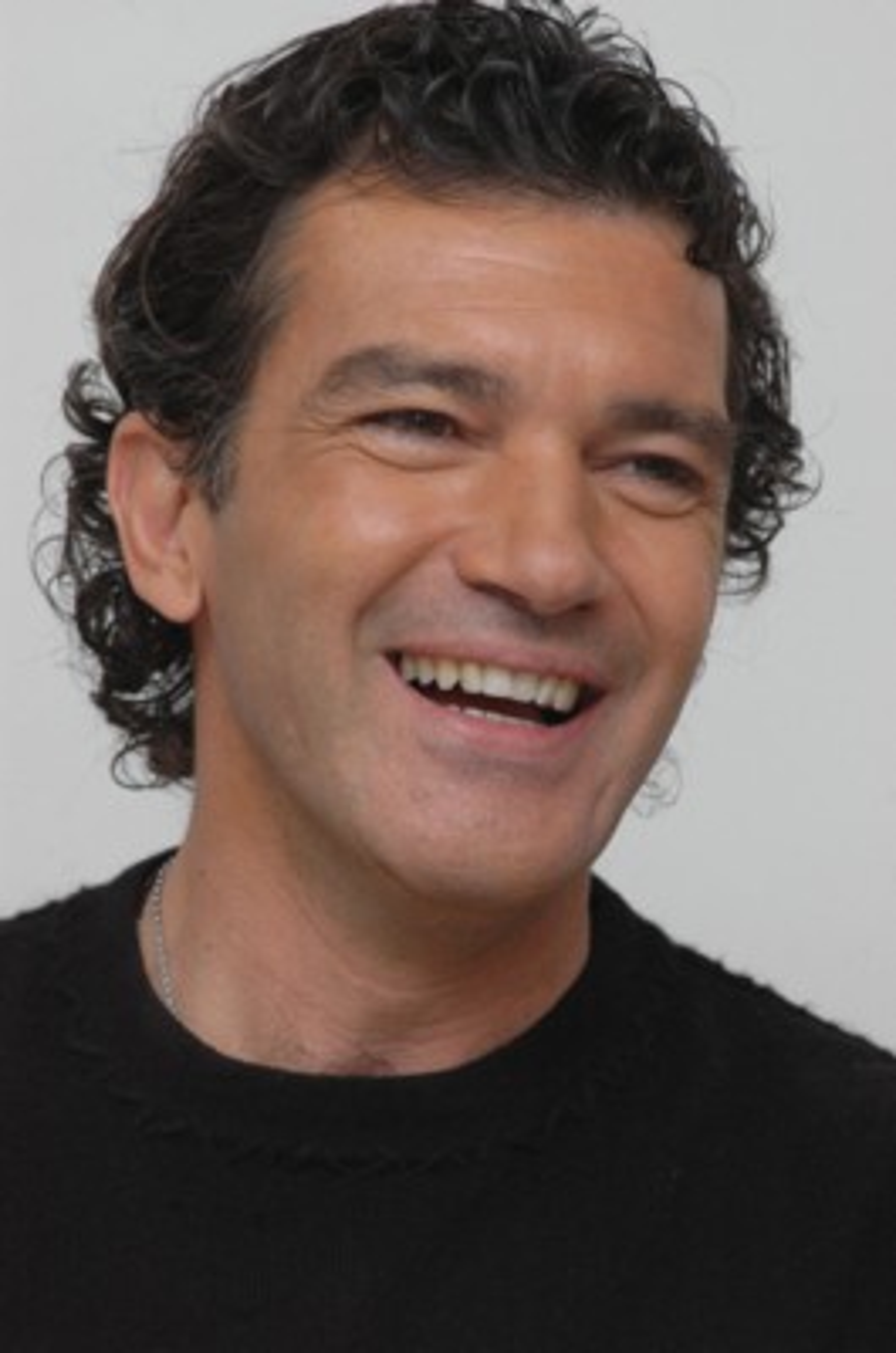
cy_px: 676
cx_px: 448
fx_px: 9561
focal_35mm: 255
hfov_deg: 5.4
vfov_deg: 8.1
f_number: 9
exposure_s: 1/1250
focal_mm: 170
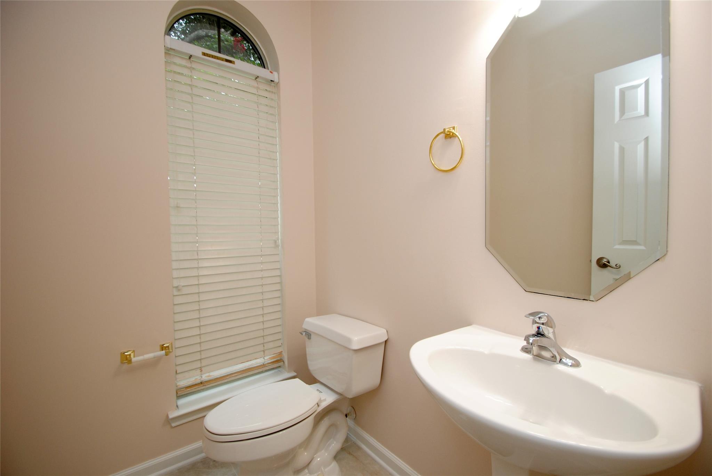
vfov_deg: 77.5
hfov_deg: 100.3
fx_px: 297
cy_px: 238
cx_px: 356
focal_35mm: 15
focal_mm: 10
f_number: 4
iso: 200
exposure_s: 1/60
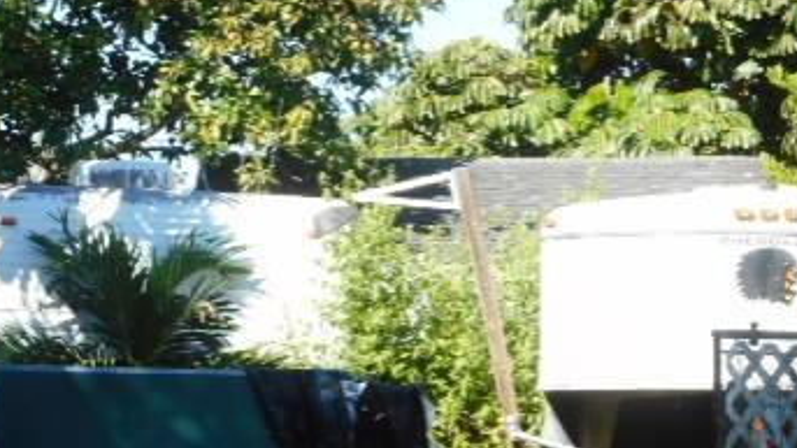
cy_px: 467
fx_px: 3825
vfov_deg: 6.7
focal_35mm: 181
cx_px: 414
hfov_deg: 11.9
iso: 80
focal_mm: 15.9
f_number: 5.6
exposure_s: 1/125
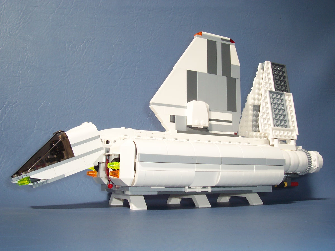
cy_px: 126
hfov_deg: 50.1
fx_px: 358
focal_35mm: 37
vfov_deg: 38.7
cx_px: 168
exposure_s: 1/180
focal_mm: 5.6
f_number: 5.6
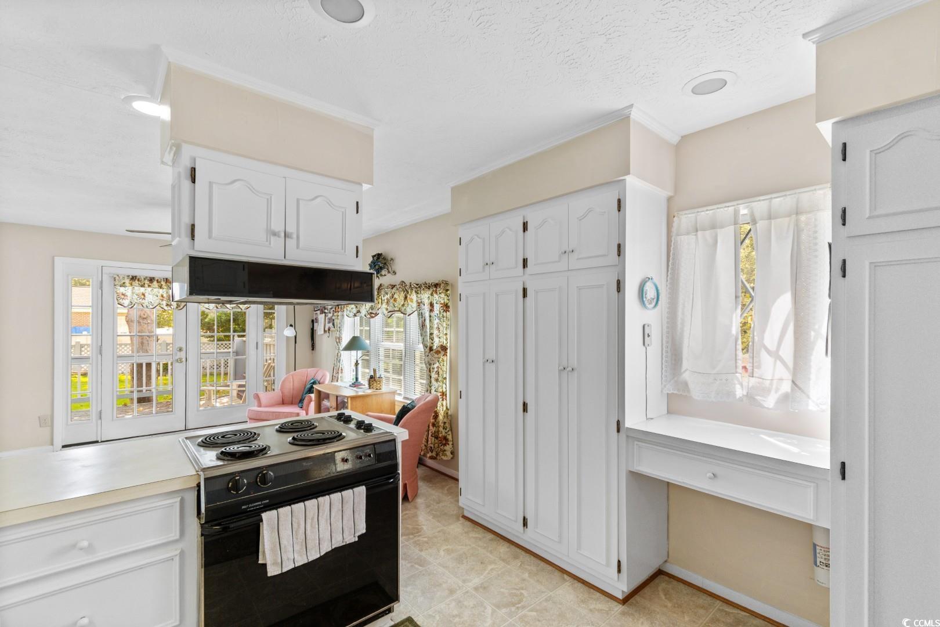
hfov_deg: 100.4
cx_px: 470
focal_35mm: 15
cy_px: 314
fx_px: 392
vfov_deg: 77.3
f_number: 4.5
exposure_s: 1/10
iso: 100
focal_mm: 10
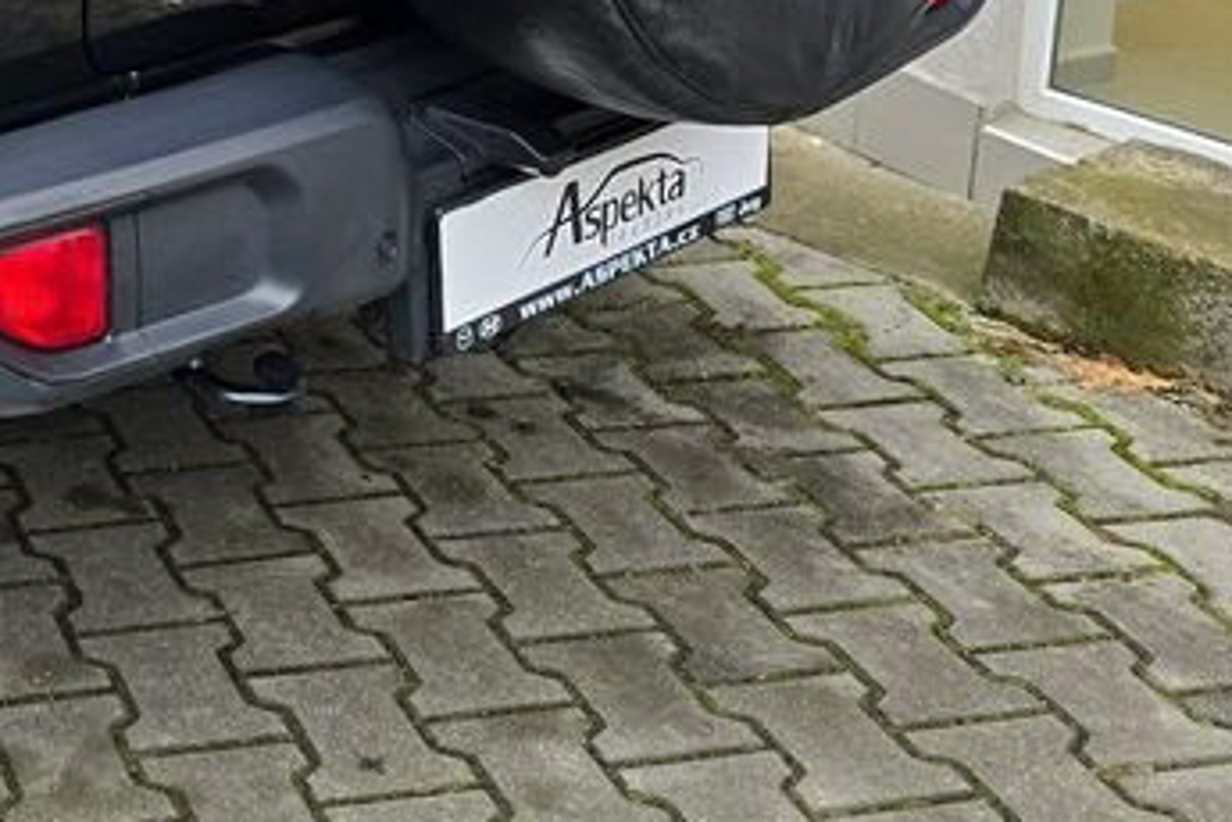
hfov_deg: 25.3
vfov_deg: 17.2
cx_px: -289
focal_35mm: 71
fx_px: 2430
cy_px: -443
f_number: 1.7
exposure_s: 1/180
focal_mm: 6.3
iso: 125
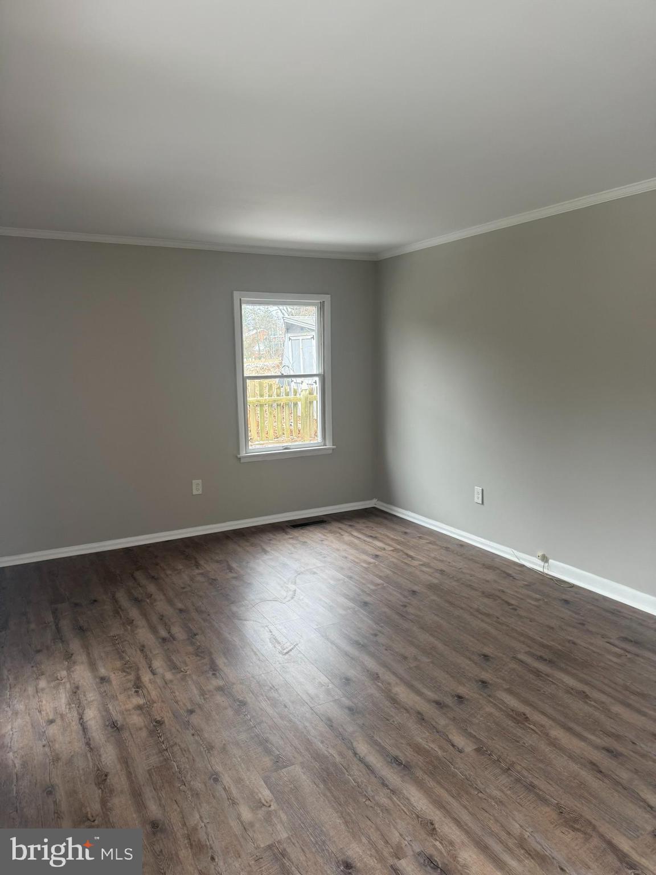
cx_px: 328
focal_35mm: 24
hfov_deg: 56.8
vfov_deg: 71.6
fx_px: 606
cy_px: 438
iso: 100
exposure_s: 1/121
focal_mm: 6.76
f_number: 1.78
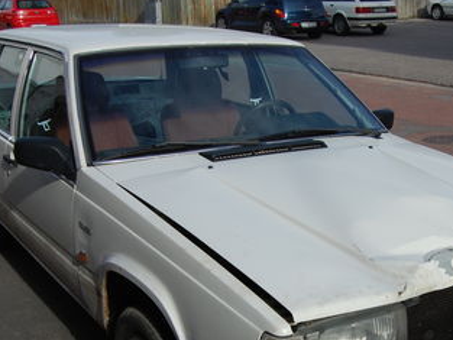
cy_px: 279
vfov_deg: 26.9
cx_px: 313
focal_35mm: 53
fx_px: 694
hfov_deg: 35.7
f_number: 9
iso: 200
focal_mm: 18
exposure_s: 1/320
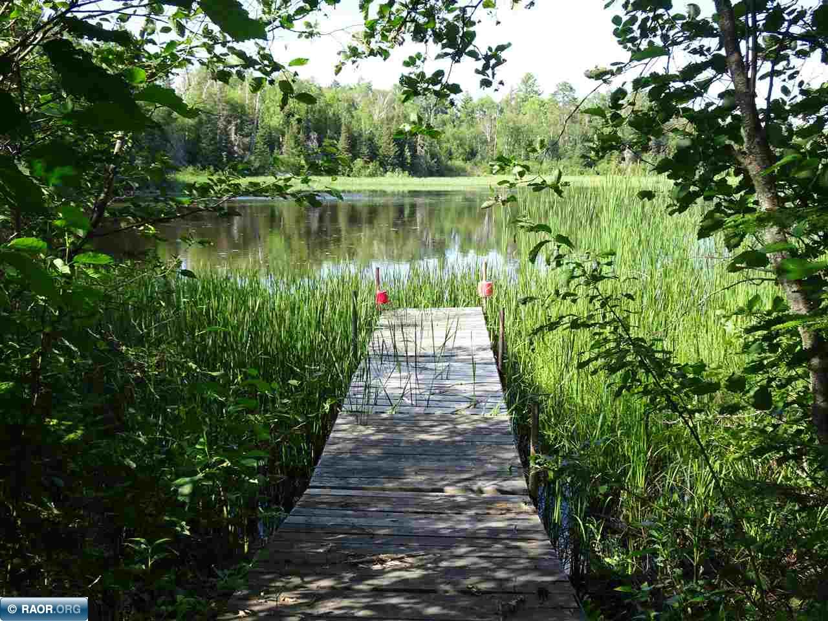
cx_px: 414
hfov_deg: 54.0
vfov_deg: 41.8
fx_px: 813
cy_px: 310
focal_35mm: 34
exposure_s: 1/160
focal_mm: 5.79
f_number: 4
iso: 80
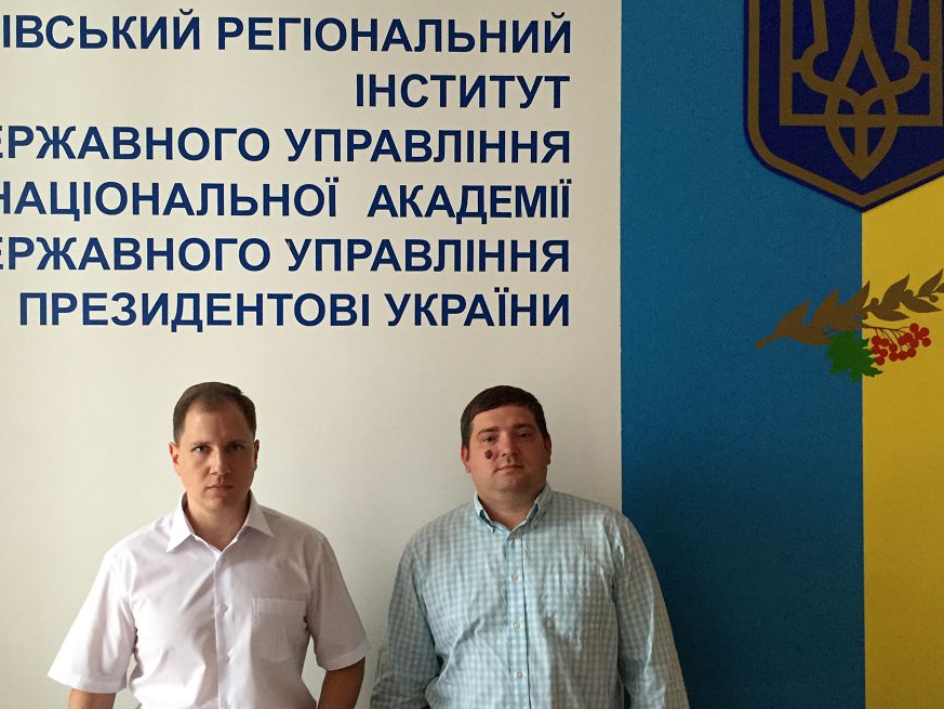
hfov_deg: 53.9
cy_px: 406
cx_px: 426
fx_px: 927
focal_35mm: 34
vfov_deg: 41.7
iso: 200
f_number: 2.2
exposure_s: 1/33
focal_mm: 4.15
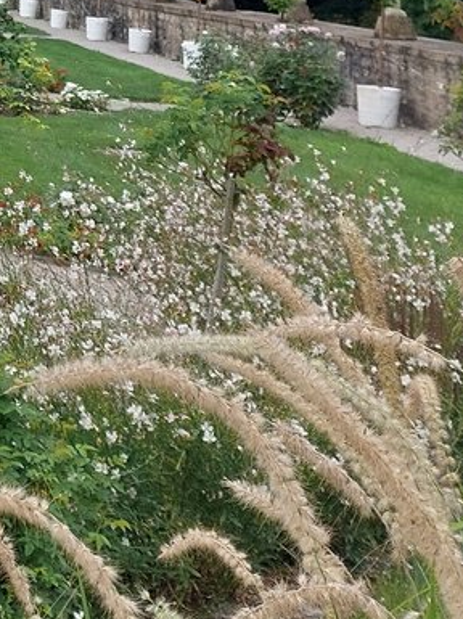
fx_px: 1858
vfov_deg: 17.1
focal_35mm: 104
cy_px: -307
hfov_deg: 12.8
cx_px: -400
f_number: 1.8
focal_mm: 5.23
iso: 25
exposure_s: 1/502
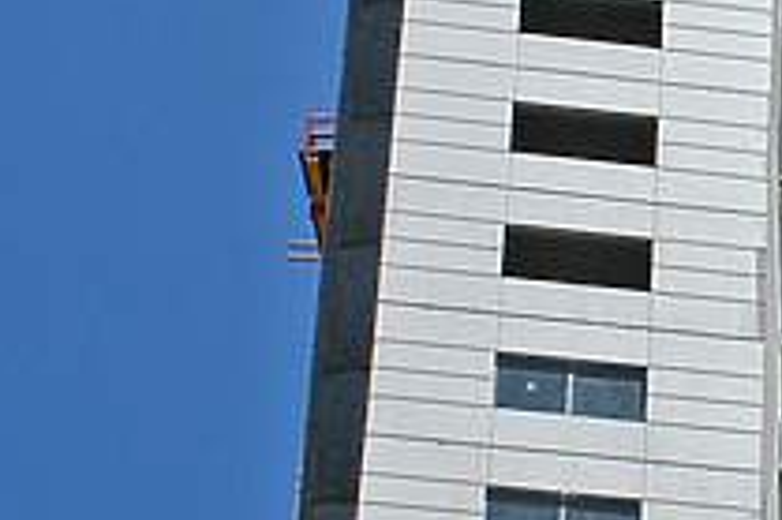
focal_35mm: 271
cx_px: 984
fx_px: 5882
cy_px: 325
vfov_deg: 5.1
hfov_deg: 7.5
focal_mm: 42
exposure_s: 1/400
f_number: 10
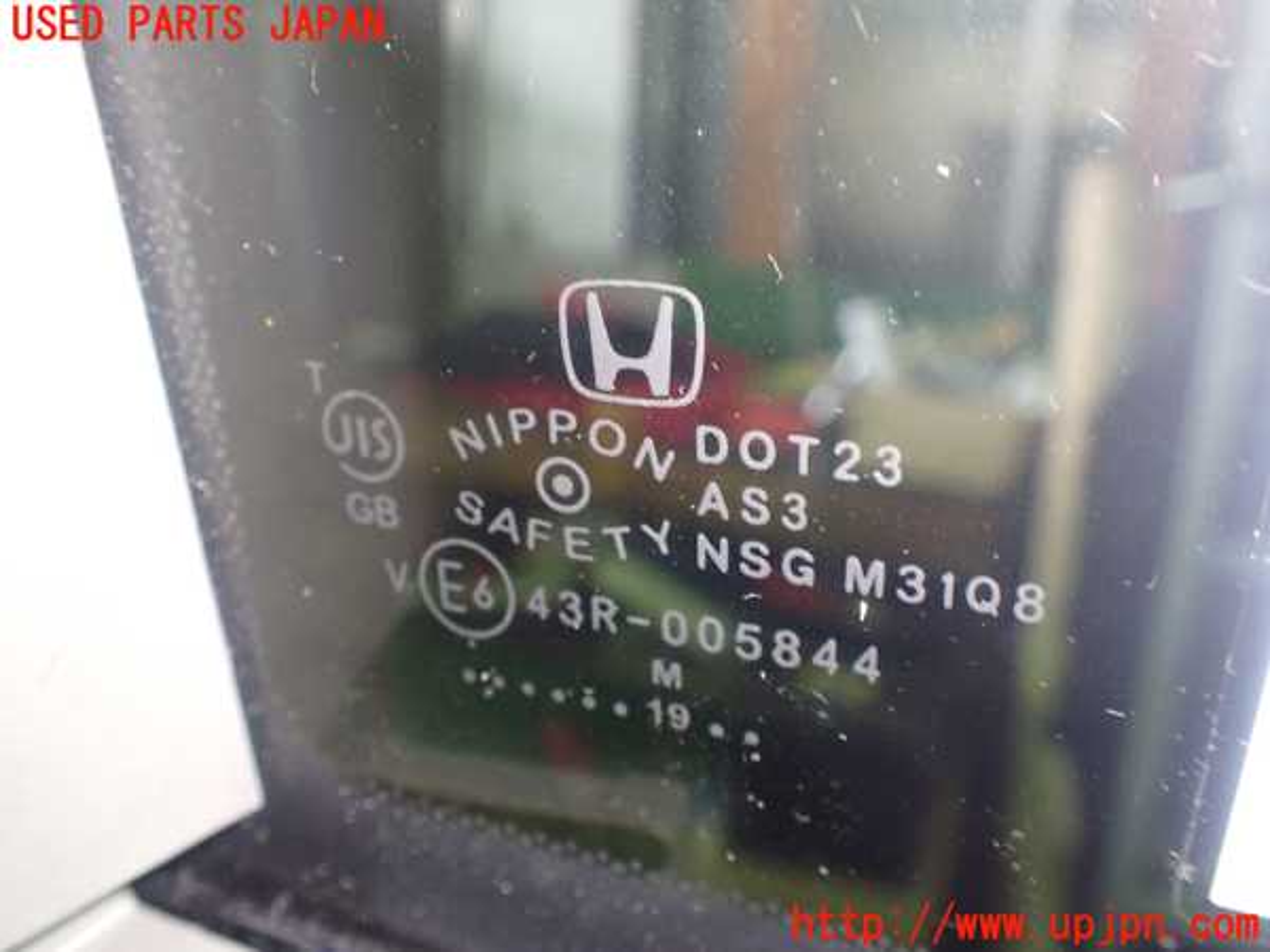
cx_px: 635
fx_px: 1101
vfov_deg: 46.8
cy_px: 476
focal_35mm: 30
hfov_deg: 60.0
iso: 800
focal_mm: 5.4
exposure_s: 1/25
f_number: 2.3
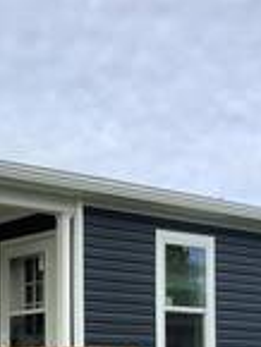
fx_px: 823
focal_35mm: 82
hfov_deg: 17.3
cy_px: 357
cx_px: -41
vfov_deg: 22.8
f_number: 2.4
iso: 25
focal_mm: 3.3
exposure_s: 1/858
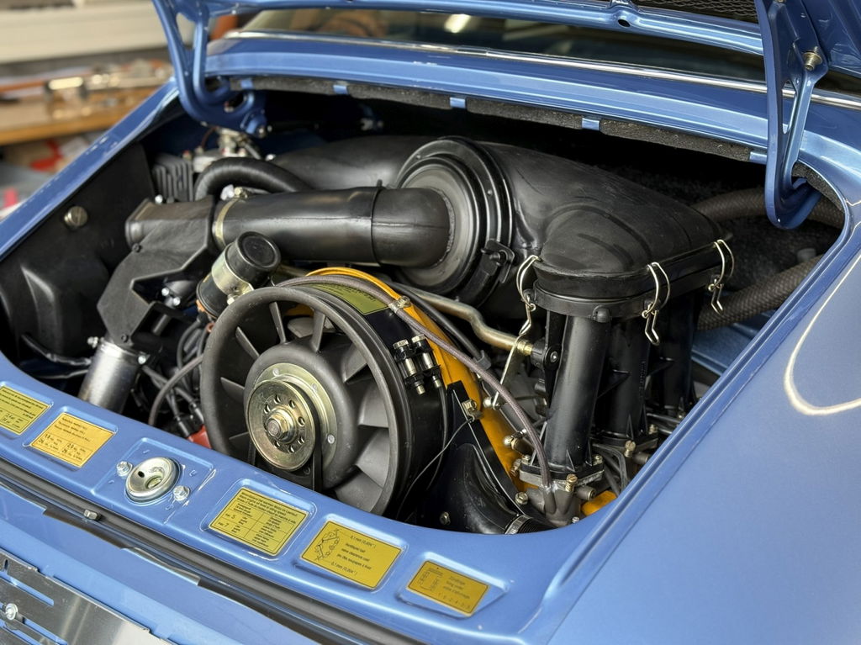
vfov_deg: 30.2
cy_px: 322
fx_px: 1193
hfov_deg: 39.7
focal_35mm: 48
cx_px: 430
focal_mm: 6.76
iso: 160
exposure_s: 1/100
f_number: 1.78
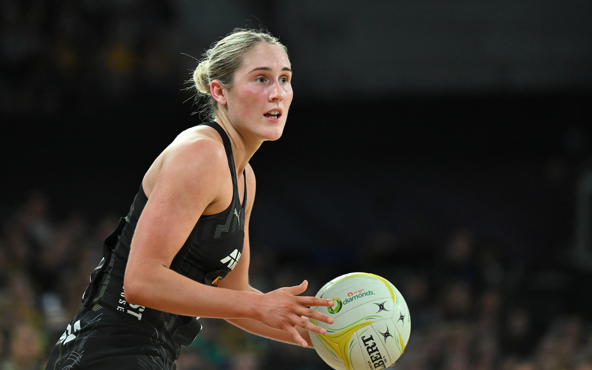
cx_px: 296
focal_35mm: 194
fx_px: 3130
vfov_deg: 6.8
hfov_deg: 10.8
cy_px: 195
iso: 4000
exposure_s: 1/2000
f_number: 3.2
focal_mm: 190
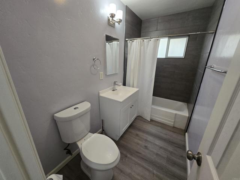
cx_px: 120
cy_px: 90
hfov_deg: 106.2
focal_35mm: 13
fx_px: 90
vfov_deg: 89.9
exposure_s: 1/60
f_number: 2.2
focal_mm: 1.7
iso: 125
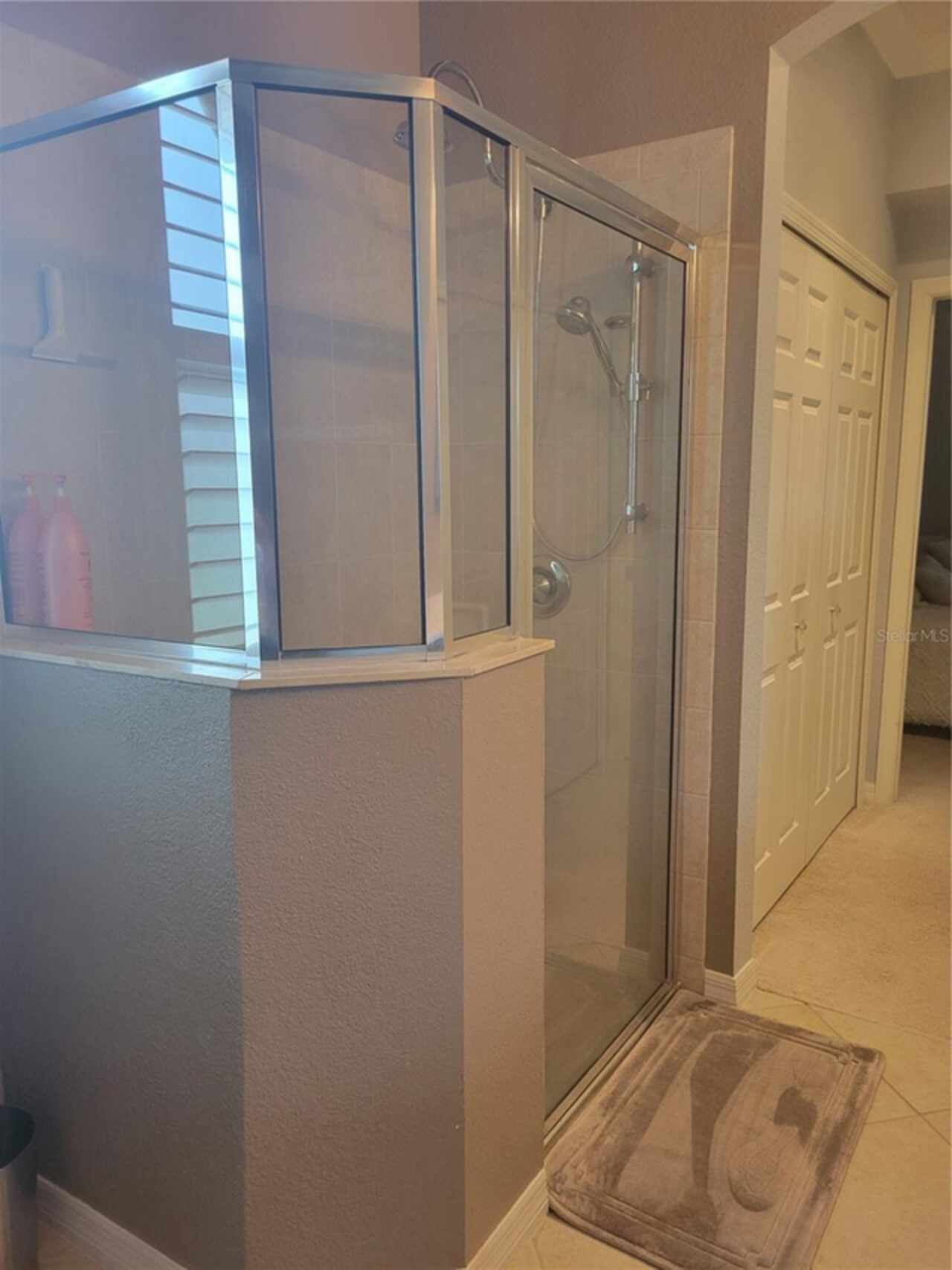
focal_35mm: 26
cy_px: 635
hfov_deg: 53.1
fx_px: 953
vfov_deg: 67.3
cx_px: 476
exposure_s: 1/60
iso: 160
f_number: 1.8
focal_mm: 5.4
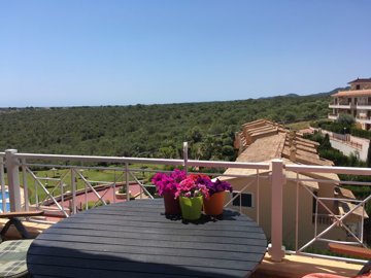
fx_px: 311
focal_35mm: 29
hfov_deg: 61.7
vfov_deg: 48.2
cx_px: 186
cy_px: 139
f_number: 2.2
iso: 25
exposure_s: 1/1637
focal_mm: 4.15
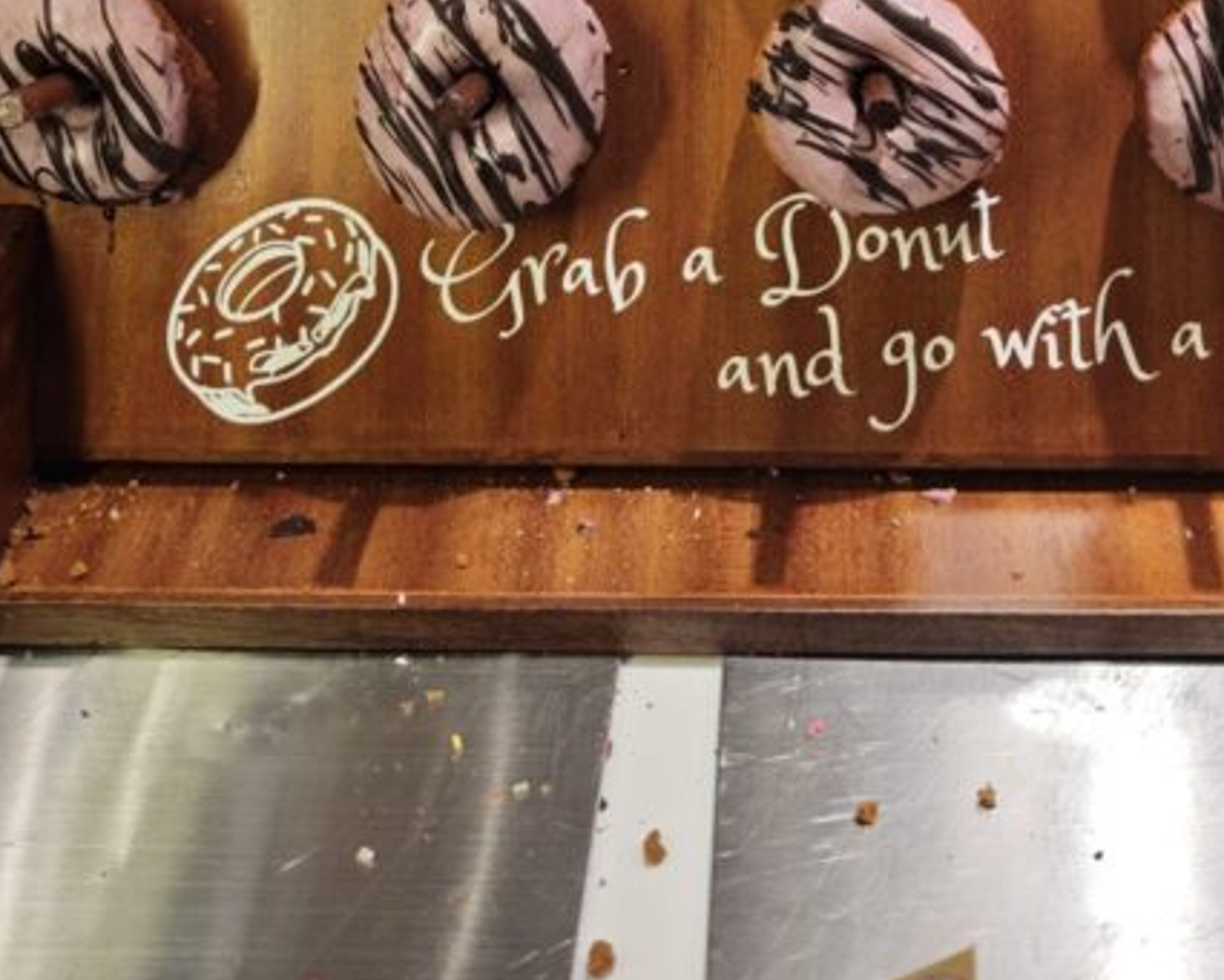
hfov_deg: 34.5
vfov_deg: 24.1
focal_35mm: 54
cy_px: -348
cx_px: 796
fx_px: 1957
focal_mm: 6.55
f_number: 1.62
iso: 125
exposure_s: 1/100
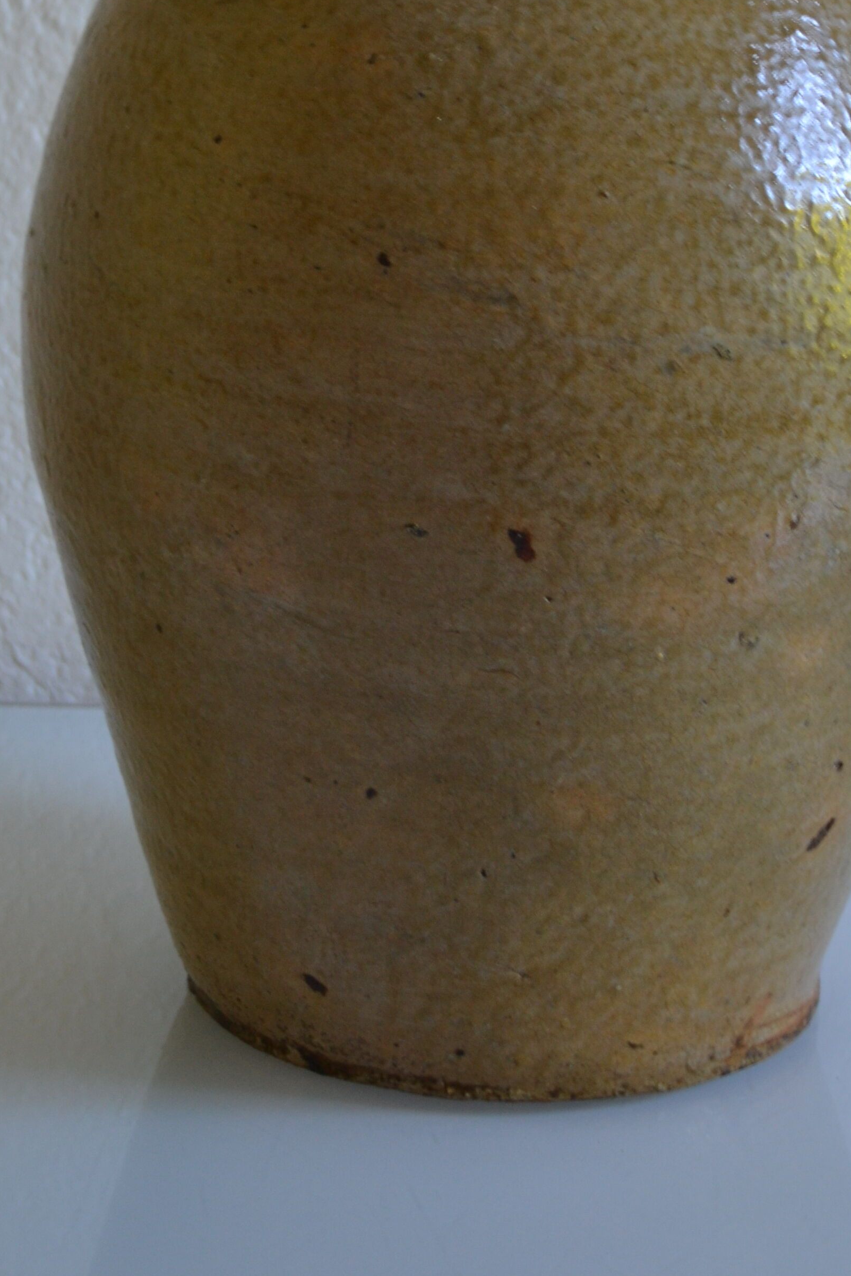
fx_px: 3261
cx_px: 551
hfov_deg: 14.8
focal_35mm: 92
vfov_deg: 21.6
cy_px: 122
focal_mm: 32
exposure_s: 1/20
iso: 400
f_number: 4.8
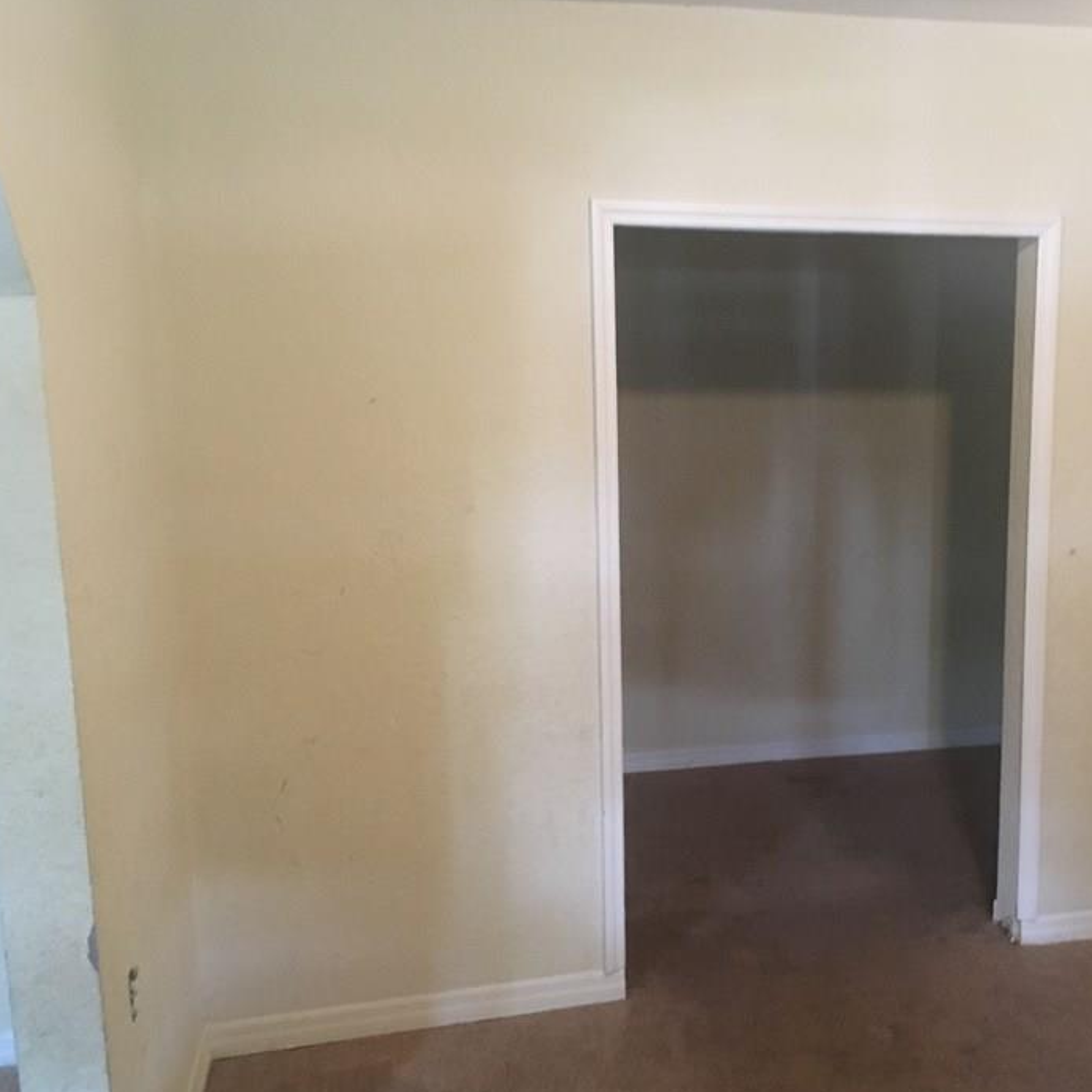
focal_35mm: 38
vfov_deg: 43.8
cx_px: 744
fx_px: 1356
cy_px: 570
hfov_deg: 43.1
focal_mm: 4.15
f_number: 2.2
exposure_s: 1/15
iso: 400
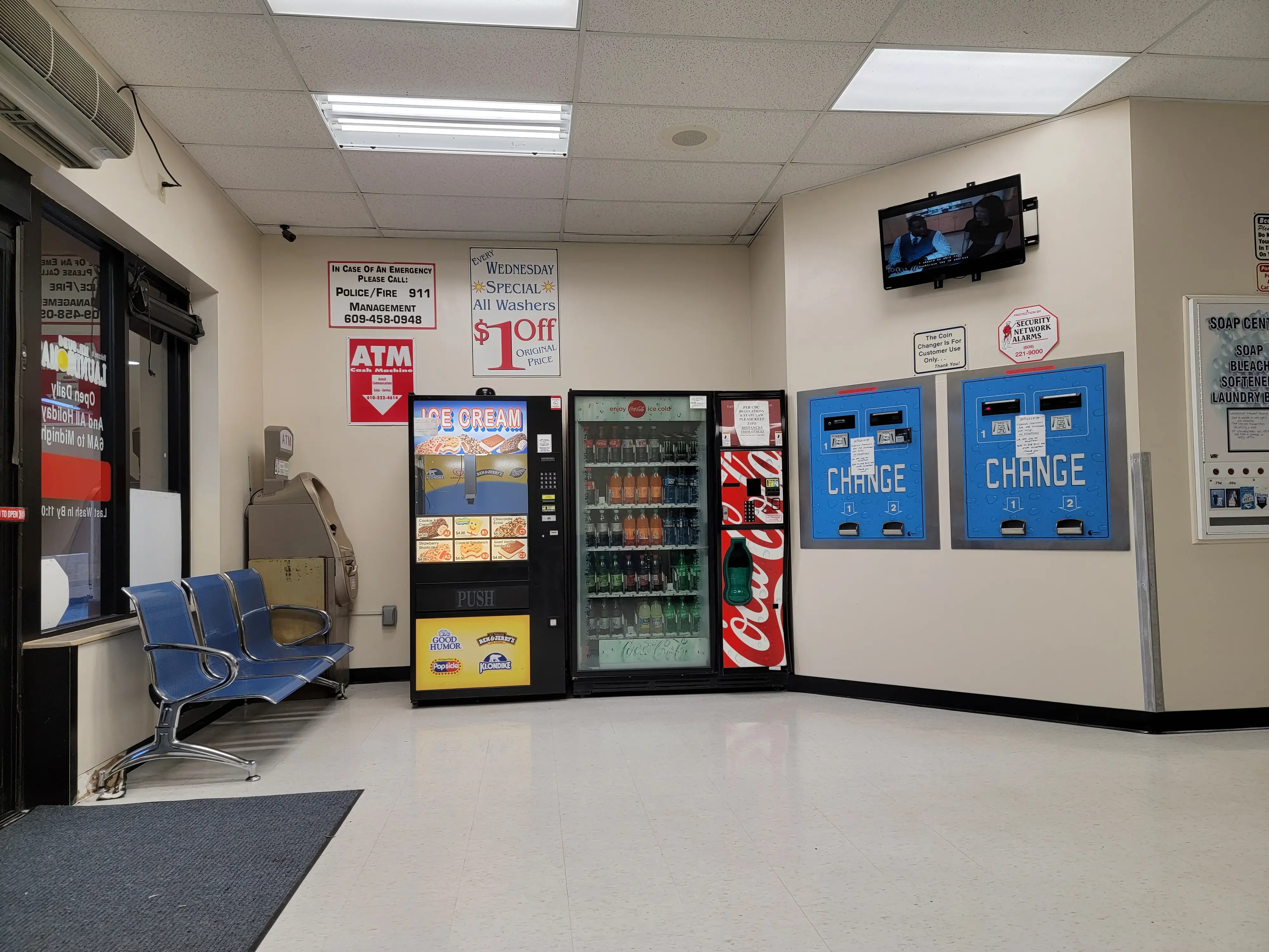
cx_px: 634
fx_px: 880
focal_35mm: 24
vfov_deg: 56.8
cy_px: 476
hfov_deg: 71.6
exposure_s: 1/119
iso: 80
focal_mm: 6.7
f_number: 1.8
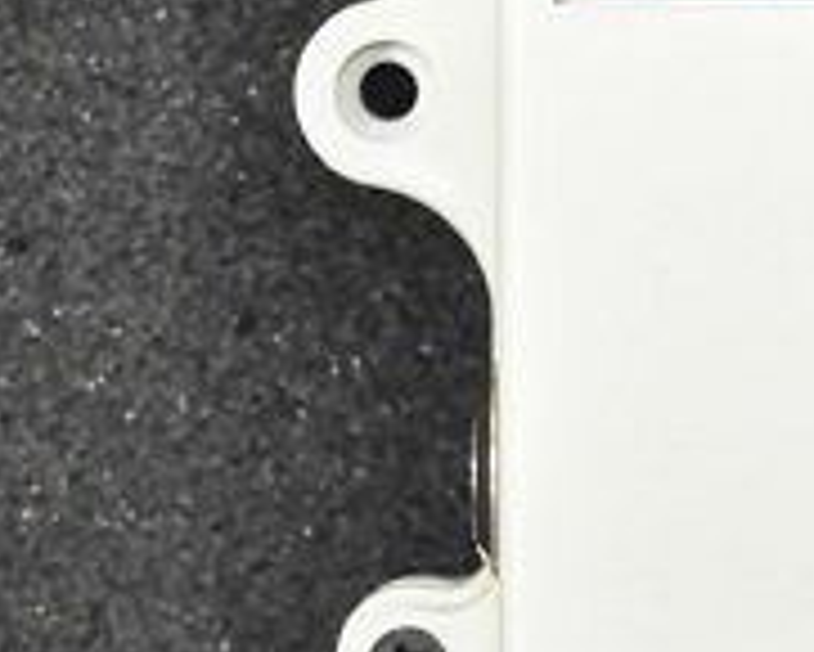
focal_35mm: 233
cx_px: 1156
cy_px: 126
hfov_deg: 8.1
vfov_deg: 6.6
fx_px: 5616
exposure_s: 1/200
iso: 3200
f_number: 5
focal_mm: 50
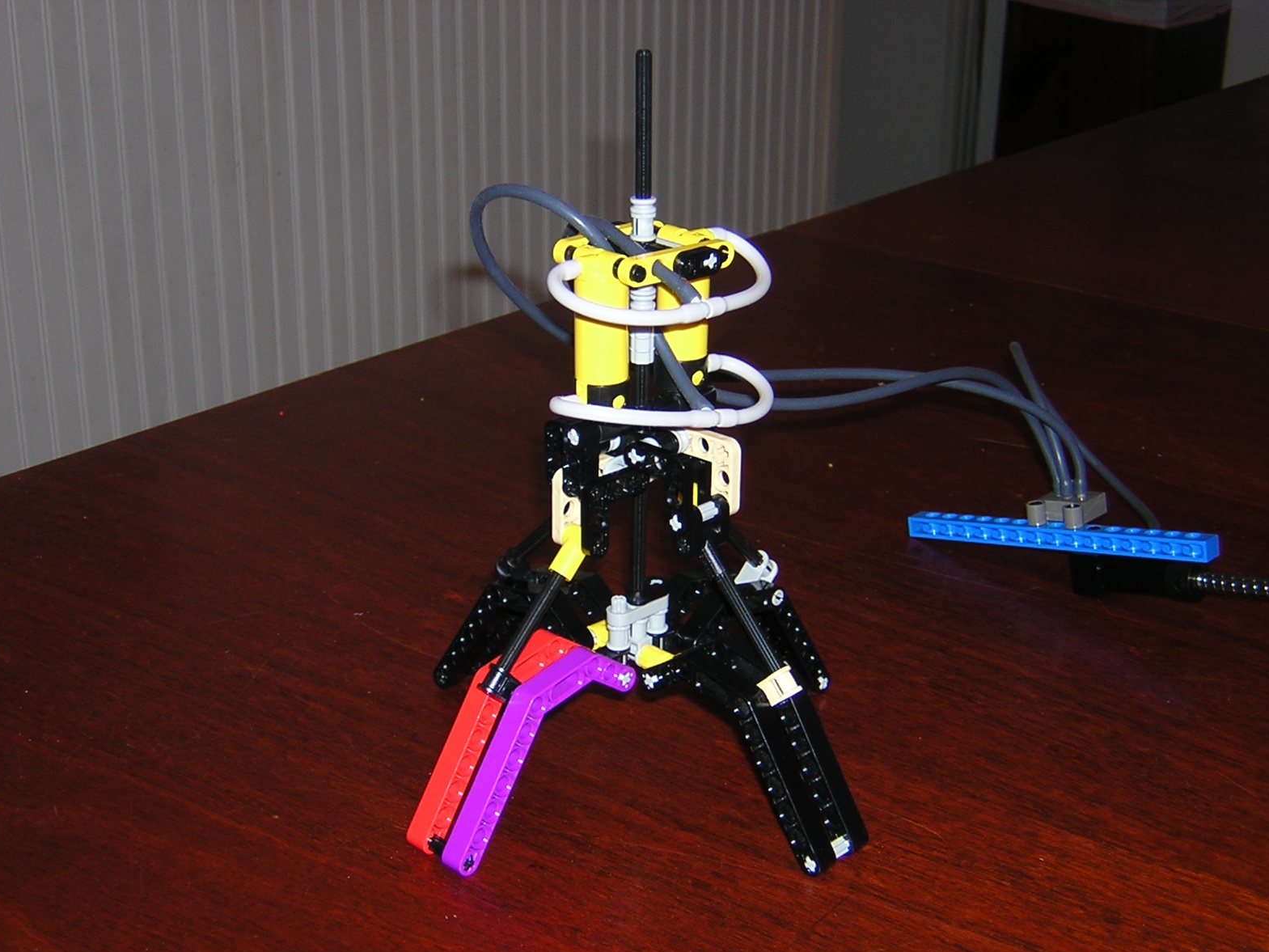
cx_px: 625
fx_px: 1906
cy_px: 484
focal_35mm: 52
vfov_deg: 28.0
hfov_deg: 36.8
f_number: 3.1
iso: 100
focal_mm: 6.6
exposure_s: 1/60.1
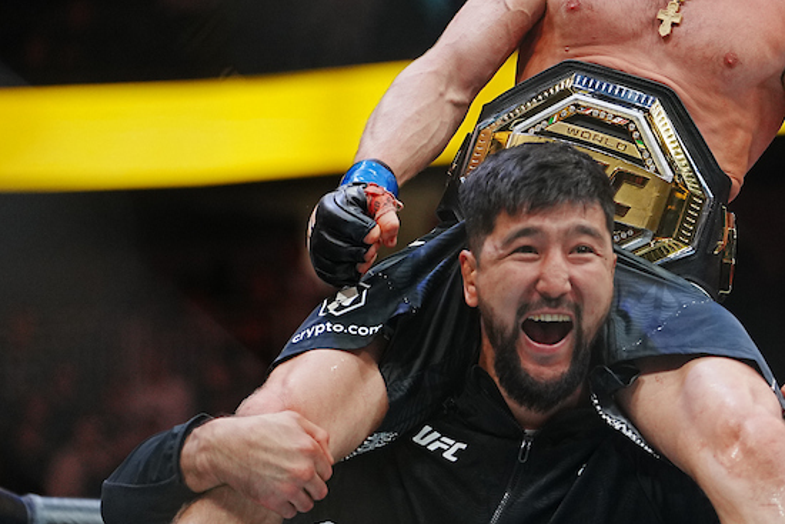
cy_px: 187
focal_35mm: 242
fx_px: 5278
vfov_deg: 5.7
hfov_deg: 8.5
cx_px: 668
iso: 1250
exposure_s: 1/800
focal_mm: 111
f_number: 2.8
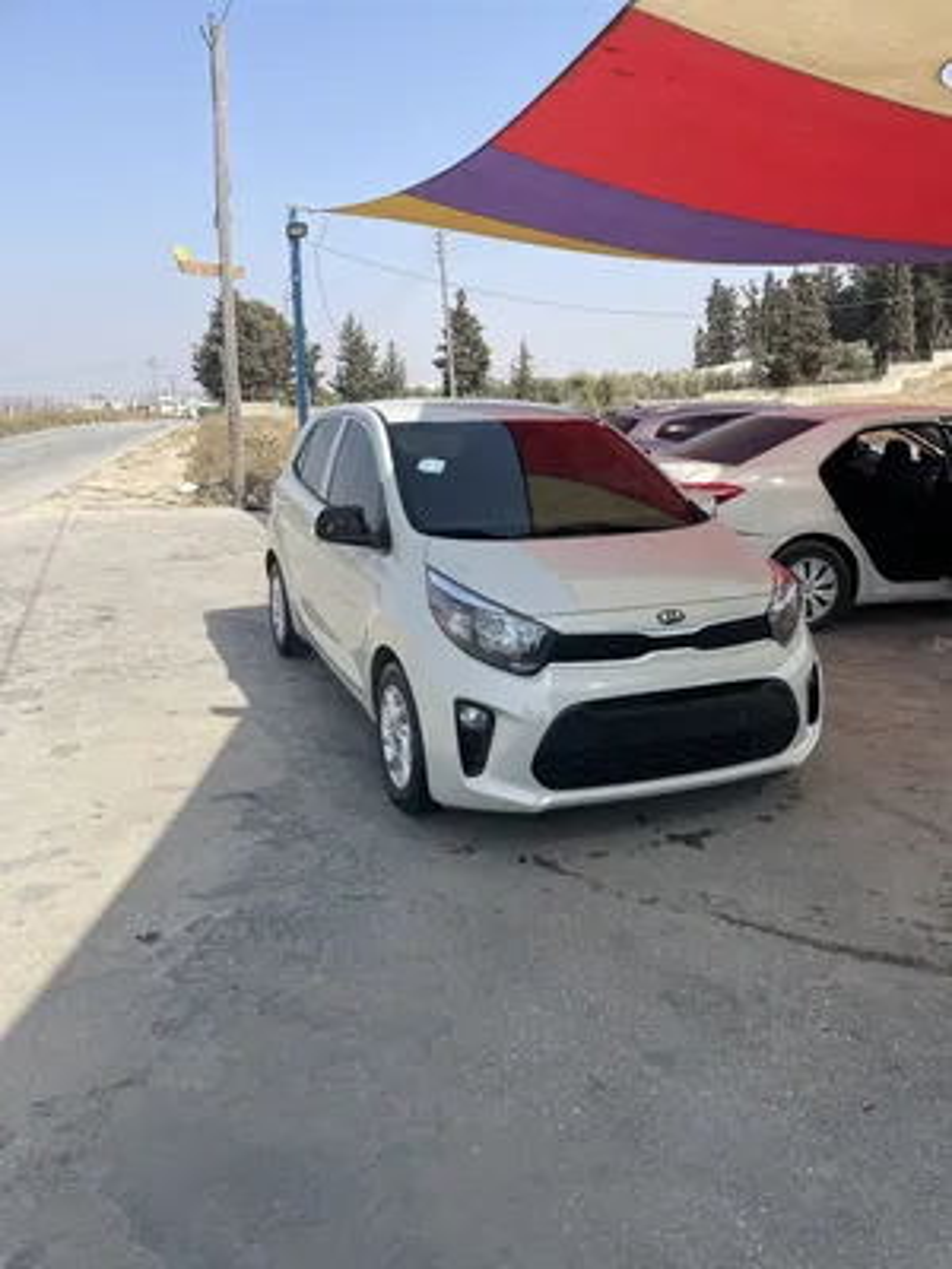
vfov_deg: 67.3
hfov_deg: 53.1
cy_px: 634
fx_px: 953
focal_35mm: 26
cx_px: 476
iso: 32
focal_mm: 4.2
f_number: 1.6
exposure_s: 1/2618
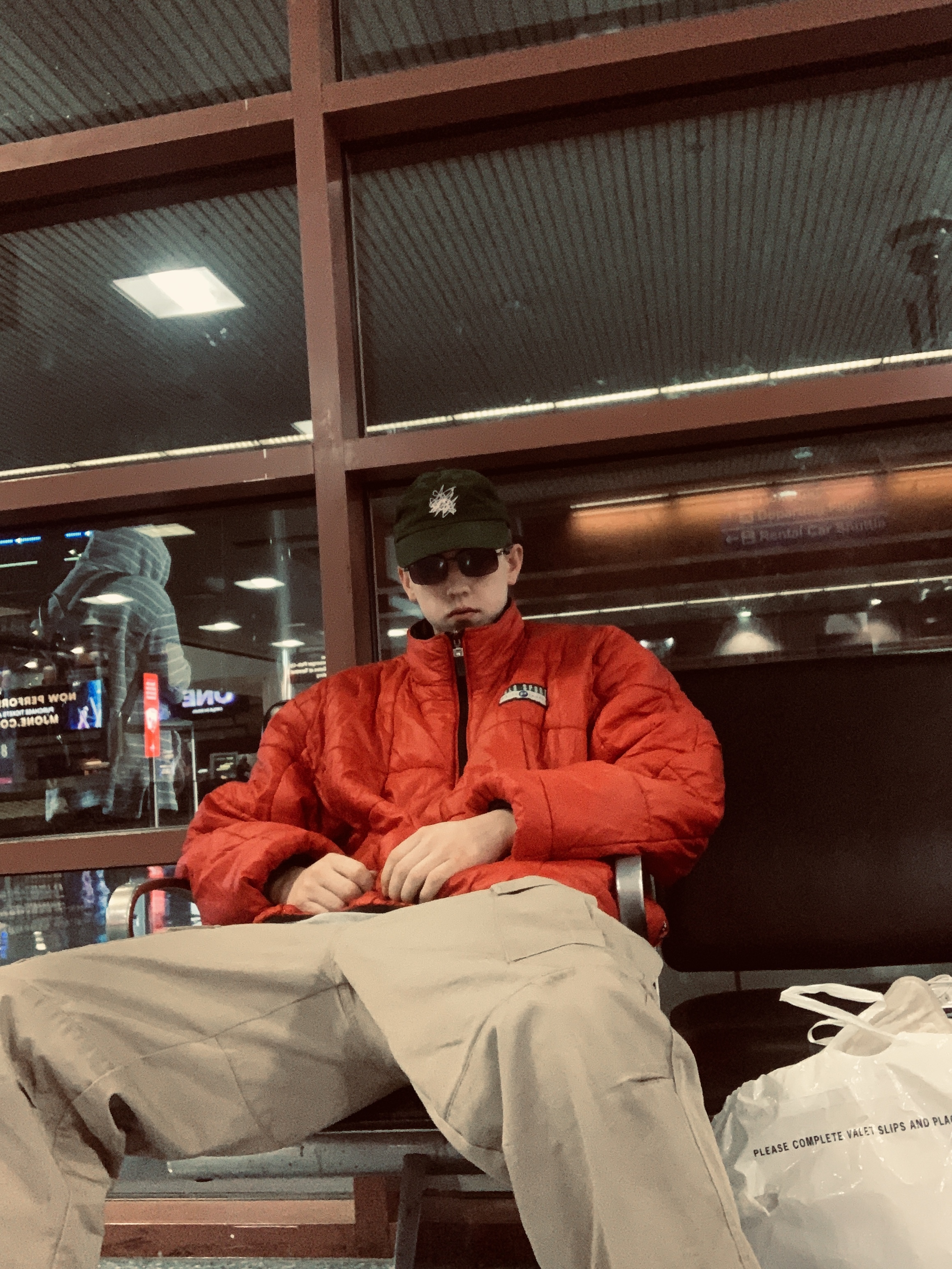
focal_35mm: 32
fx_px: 1173
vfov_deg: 56.8
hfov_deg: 44.2
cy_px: 634
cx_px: 476
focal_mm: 2.87
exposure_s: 1/24
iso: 500
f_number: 2.2
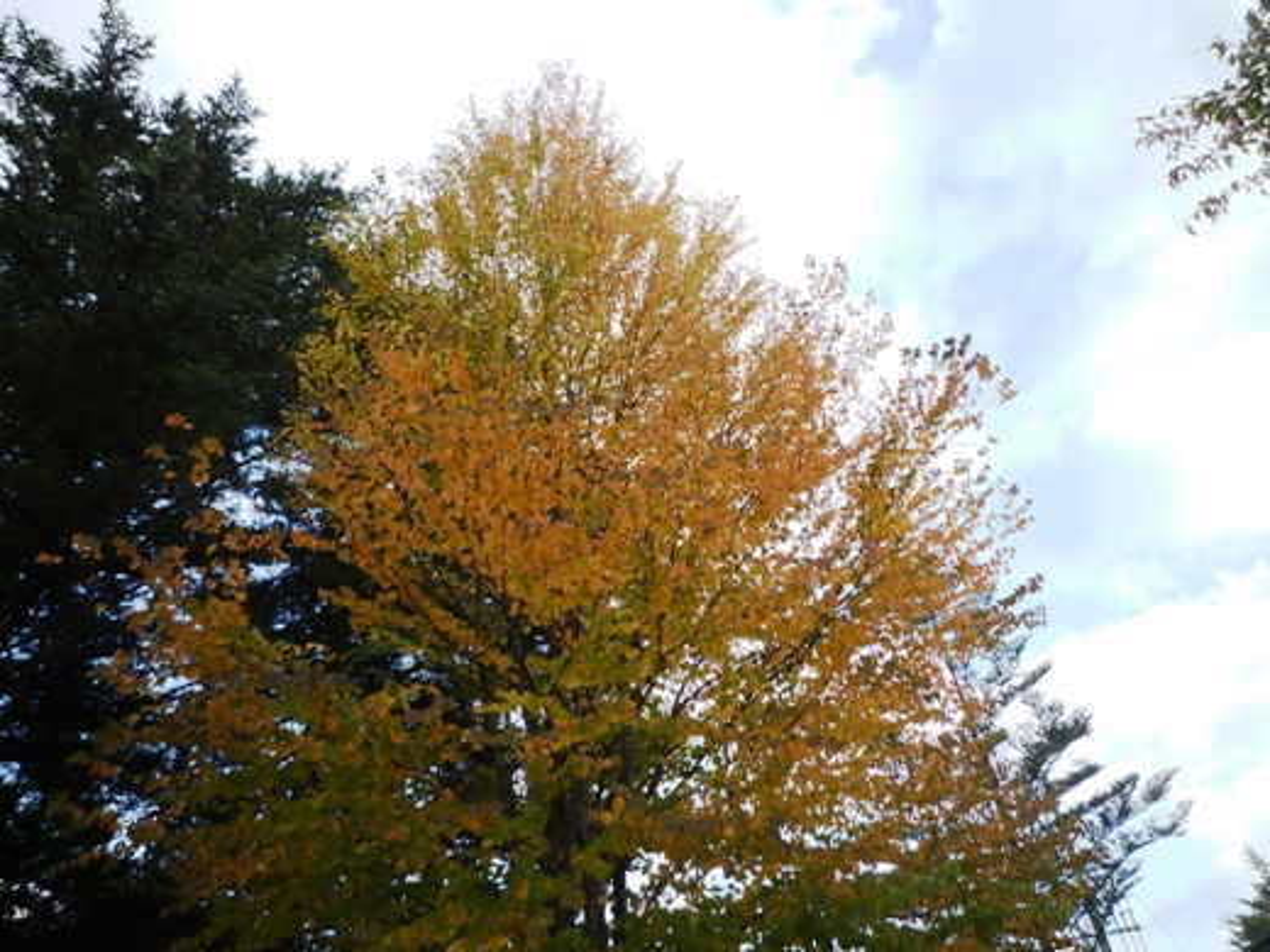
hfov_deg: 69.4
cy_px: 476
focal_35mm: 25
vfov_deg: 54.9
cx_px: 635
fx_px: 917
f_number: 2.8
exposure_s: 1/160
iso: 80
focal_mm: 4.4
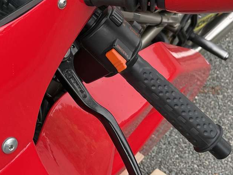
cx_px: -54
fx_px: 559
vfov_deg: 17.2
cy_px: -14
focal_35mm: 83
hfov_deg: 21.7
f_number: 1.6
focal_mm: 4.2
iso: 32
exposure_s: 1/206
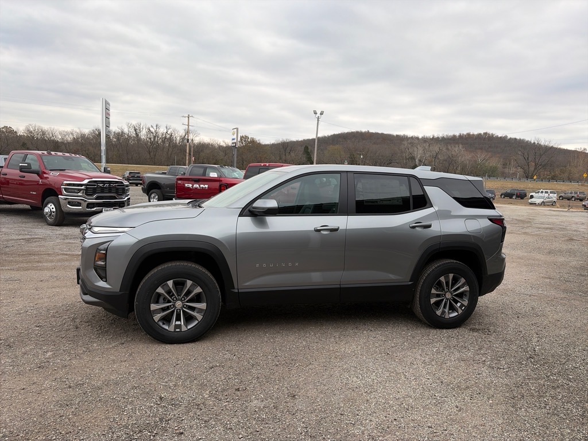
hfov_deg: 67.3
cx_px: 294
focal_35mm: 26
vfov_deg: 53.1
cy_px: 220
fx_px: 442
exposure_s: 1/694
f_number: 1.6
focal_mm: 5.96
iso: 50
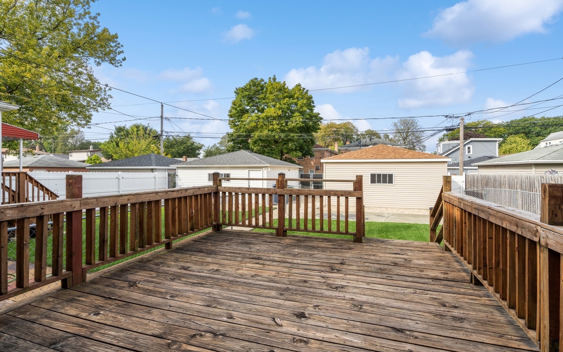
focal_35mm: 17
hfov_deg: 94.4
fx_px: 261
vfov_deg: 68.0
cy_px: 171
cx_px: 288
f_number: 8
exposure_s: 1/400
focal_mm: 16
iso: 320
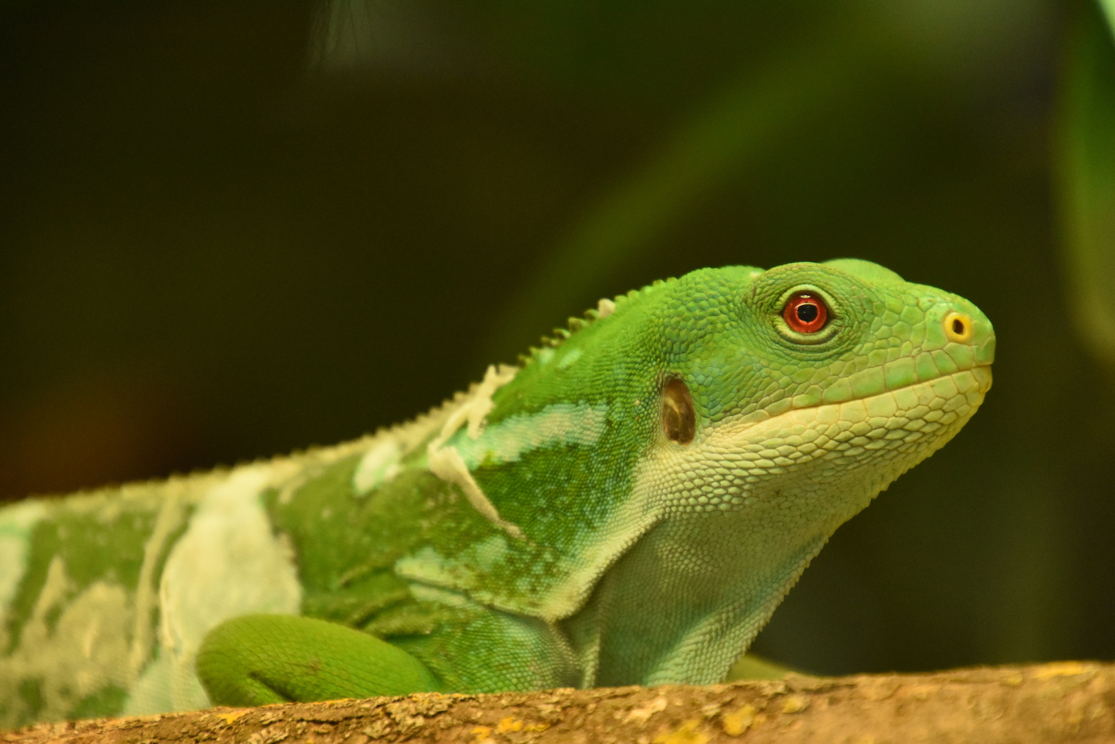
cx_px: 558
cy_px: 372
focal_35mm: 450
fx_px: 13936
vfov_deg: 3.1
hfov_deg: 4.6
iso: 4000
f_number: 6.3
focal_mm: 300
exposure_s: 1/250
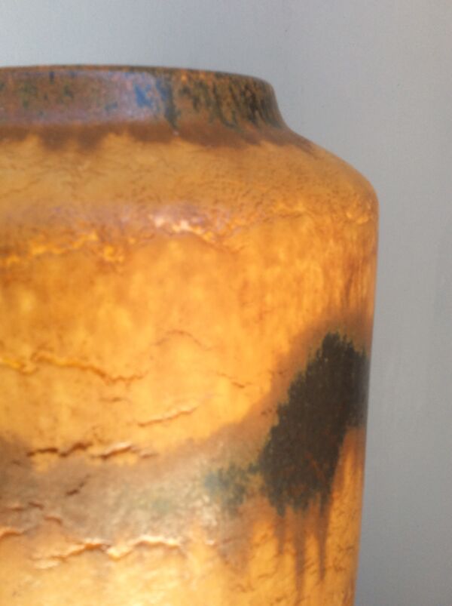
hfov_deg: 44.1
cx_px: 226
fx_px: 558
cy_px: 303
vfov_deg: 56.9
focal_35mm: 32
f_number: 2.4
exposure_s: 1/182
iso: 32
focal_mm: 3.3
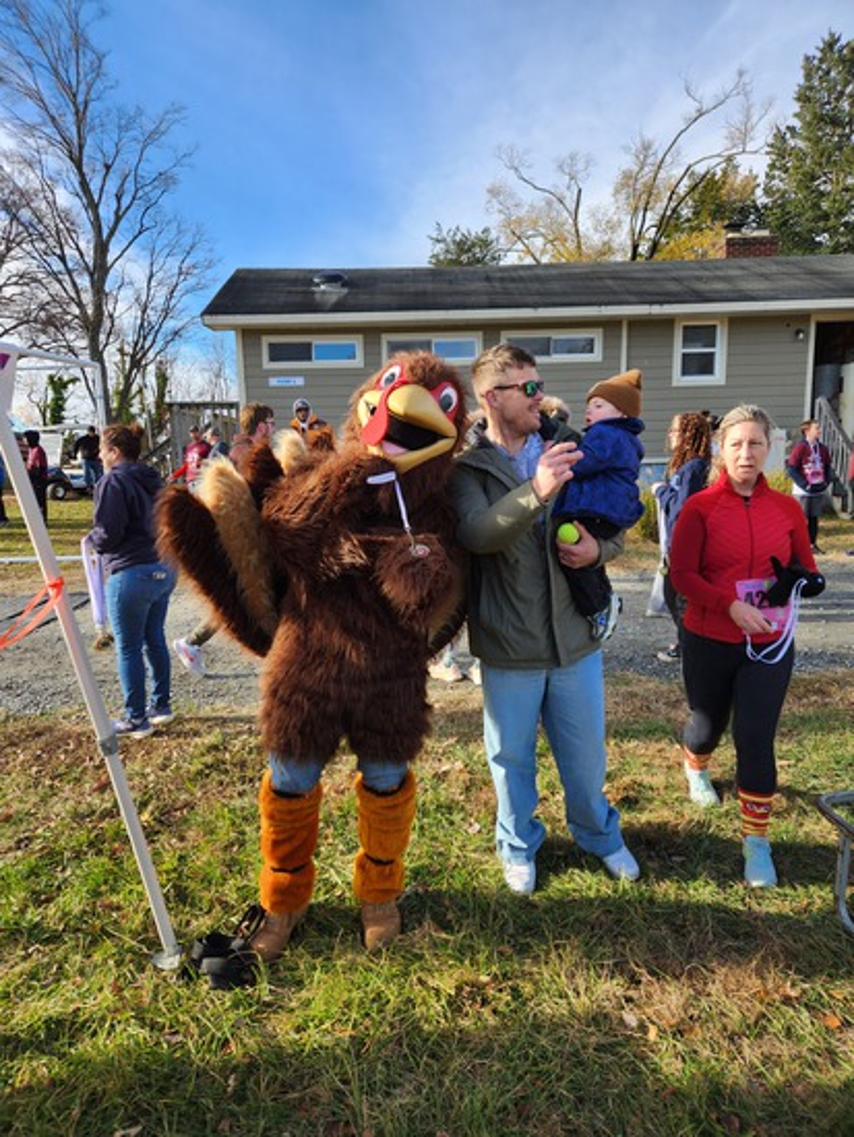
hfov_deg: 58.9
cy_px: 568
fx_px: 756
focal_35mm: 23
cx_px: 427
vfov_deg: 73.9
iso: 20
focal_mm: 5.4
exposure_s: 1/471
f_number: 1.8
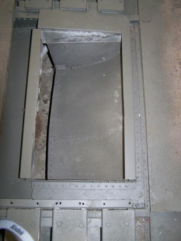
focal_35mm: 38
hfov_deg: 37.8
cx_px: 90
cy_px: 120
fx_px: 265
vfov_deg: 48.9
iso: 160
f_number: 2.8
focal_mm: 6.3
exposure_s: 1/60
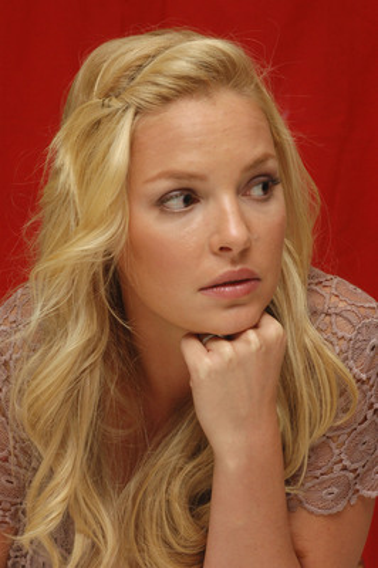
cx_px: 189
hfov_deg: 9.9
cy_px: 284
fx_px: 2177
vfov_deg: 14.9
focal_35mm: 138
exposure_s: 1/320
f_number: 11
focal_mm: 92
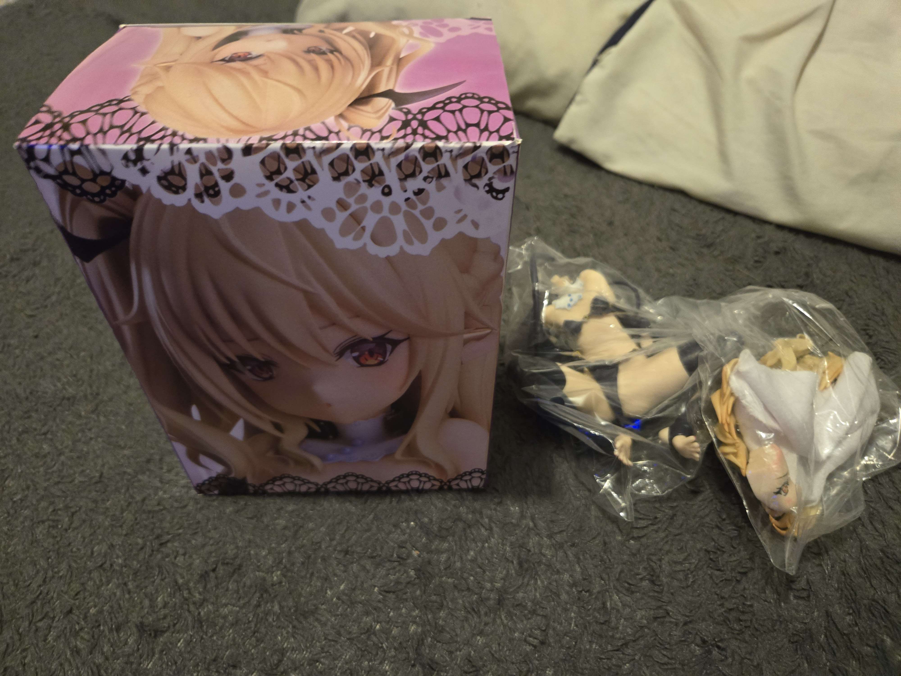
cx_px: 450
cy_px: 338
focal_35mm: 23
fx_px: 599
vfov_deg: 58.9
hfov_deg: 73.9
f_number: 1.8
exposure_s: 1/30
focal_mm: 5.4
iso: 1250
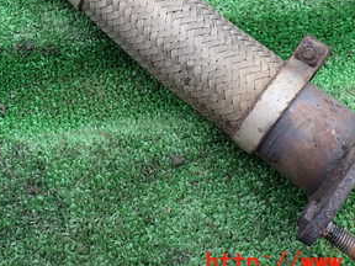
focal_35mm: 52
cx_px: 115
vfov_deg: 26.6
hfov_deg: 36.4
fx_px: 533
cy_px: 2
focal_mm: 4.5
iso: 100
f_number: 2.8
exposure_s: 1/80
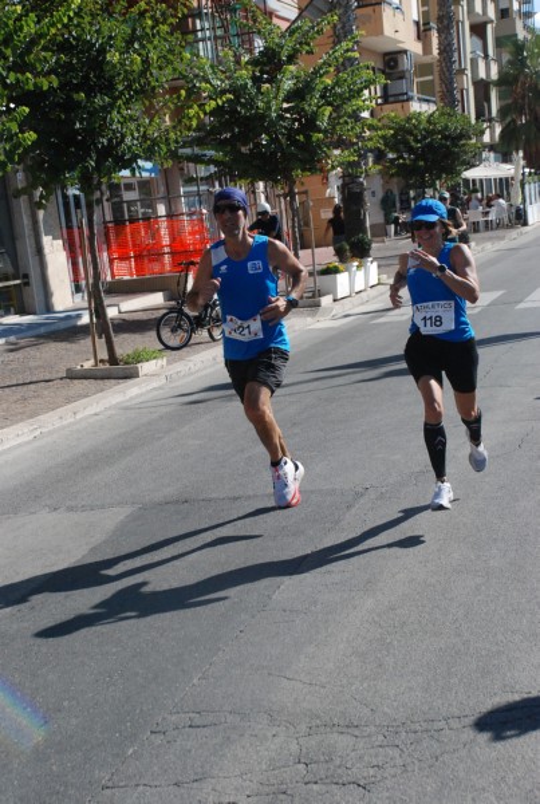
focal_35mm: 72
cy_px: 402
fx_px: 1612
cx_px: 270
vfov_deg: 28.0
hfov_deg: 19.0
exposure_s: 1/2000
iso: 1000
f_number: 8
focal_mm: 48
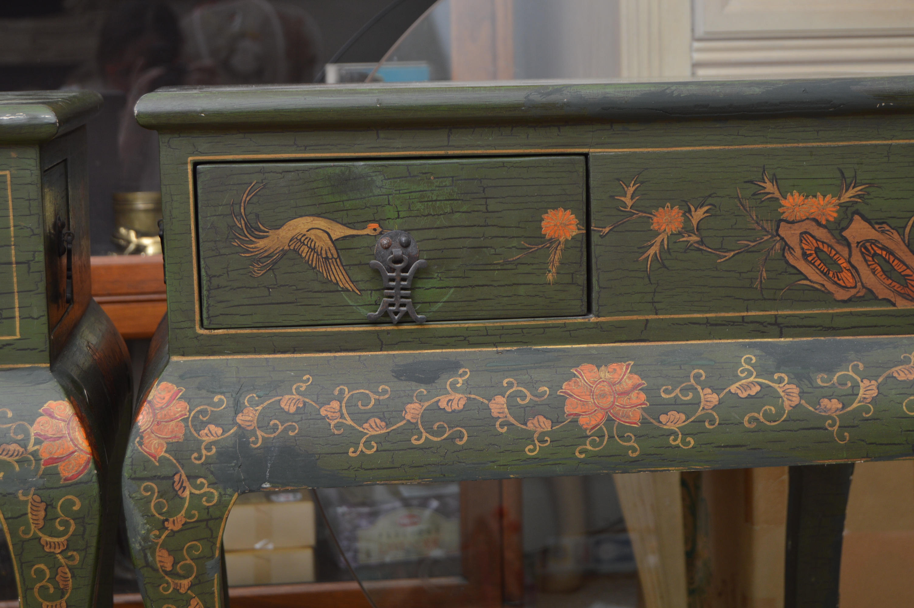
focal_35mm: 82
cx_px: 457
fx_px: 2093
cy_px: 304
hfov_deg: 24.6
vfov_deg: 16.5
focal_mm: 55
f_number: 5.6
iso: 200
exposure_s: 1/160
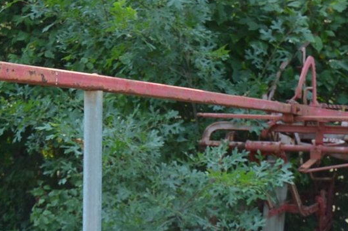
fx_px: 884
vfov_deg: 14.6
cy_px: 242
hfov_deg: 22.2
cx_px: 107
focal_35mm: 92
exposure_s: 1/160
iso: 200
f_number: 6.3
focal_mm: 19
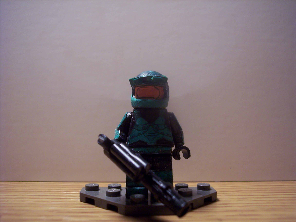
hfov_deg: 47.9
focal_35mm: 39
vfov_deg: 36.8
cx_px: 148
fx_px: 333
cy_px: 111
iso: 200
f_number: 3.4
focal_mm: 8
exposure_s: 1/30
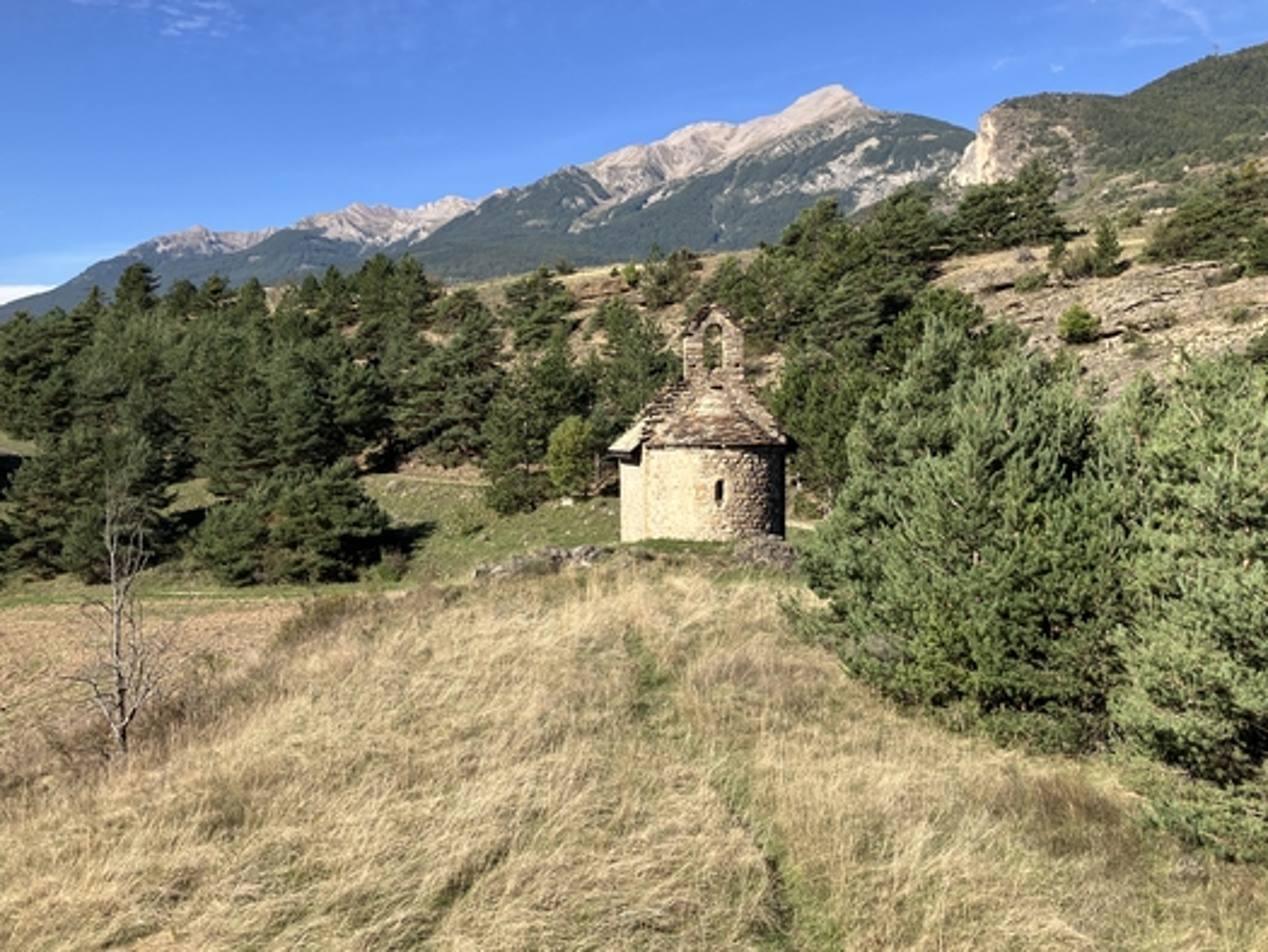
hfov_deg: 56.8
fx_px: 1172
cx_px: 613
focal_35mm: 32
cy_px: 437
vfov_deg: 44.1
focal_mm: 4
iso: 32
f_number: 1.8
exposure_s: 1/1312
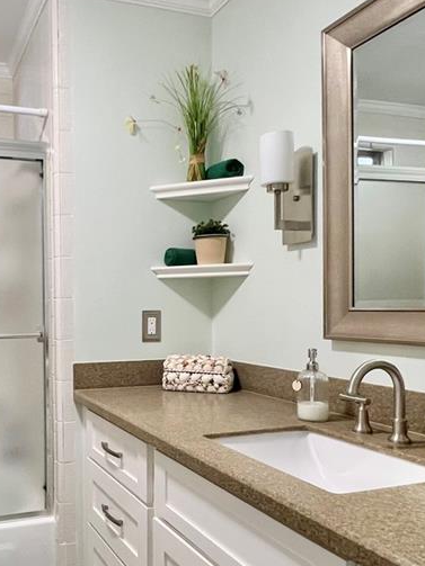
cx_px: 78
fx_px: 508
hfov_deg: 43.1
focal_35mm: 31
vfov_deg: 58.1
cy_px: 323
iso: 250
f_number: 1.8
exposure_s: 1/60
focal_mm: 1.57
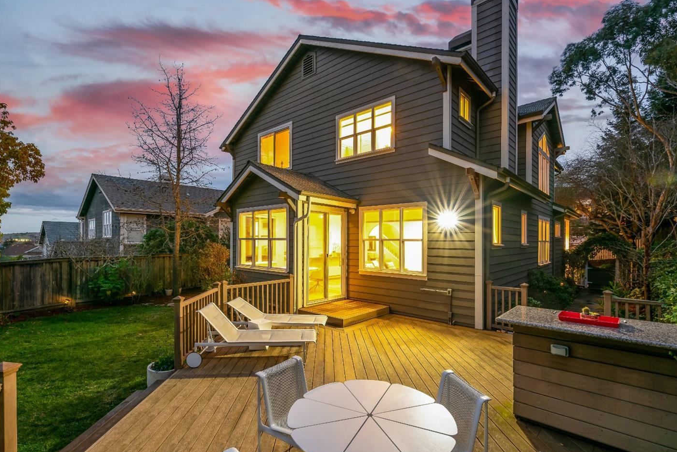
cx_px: 327
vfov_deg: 73.7
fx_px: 301
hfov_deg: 96.7
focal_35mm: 16
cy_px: 237
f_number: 11
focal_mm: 15
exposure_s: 5
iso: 200
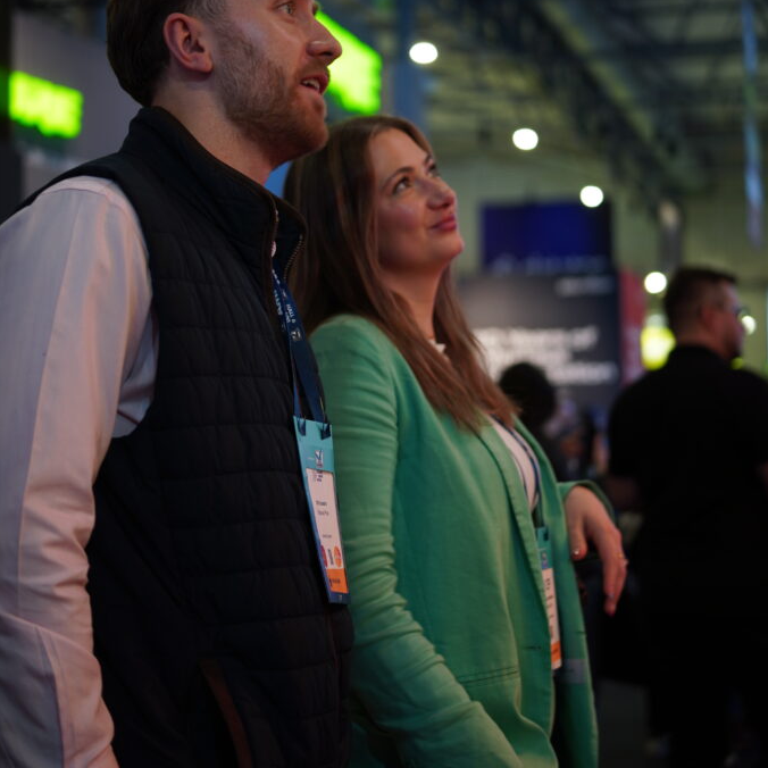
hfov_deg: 25.5
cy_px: 259
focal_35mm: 68
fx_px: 1698
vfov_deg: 25.4
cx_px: 385
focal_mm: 35
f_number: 1.7
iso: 100
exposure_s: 1/60
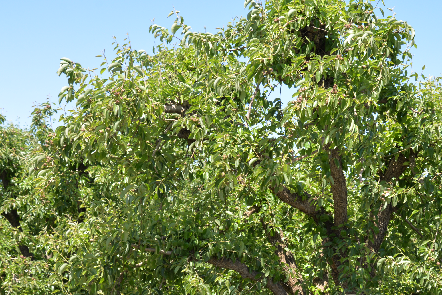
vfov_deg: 19.4
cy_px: 260
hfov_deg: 29.1
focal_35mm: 69
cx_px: 287
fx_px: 847
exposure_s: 1/250
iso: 200
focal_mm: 38
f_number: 8
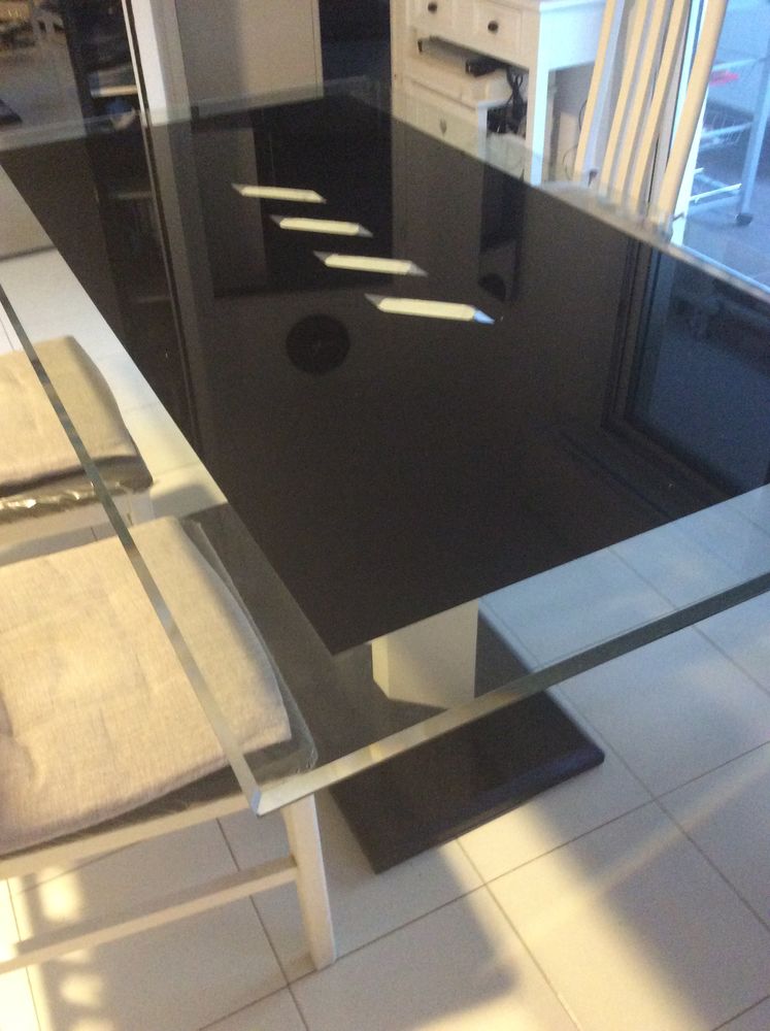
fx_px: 952
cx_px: 385
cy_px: 516
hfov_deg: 44.1
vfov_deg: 56.9
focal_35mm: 32
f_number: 2.4
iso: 320
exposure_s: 1/17
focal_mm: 3.3
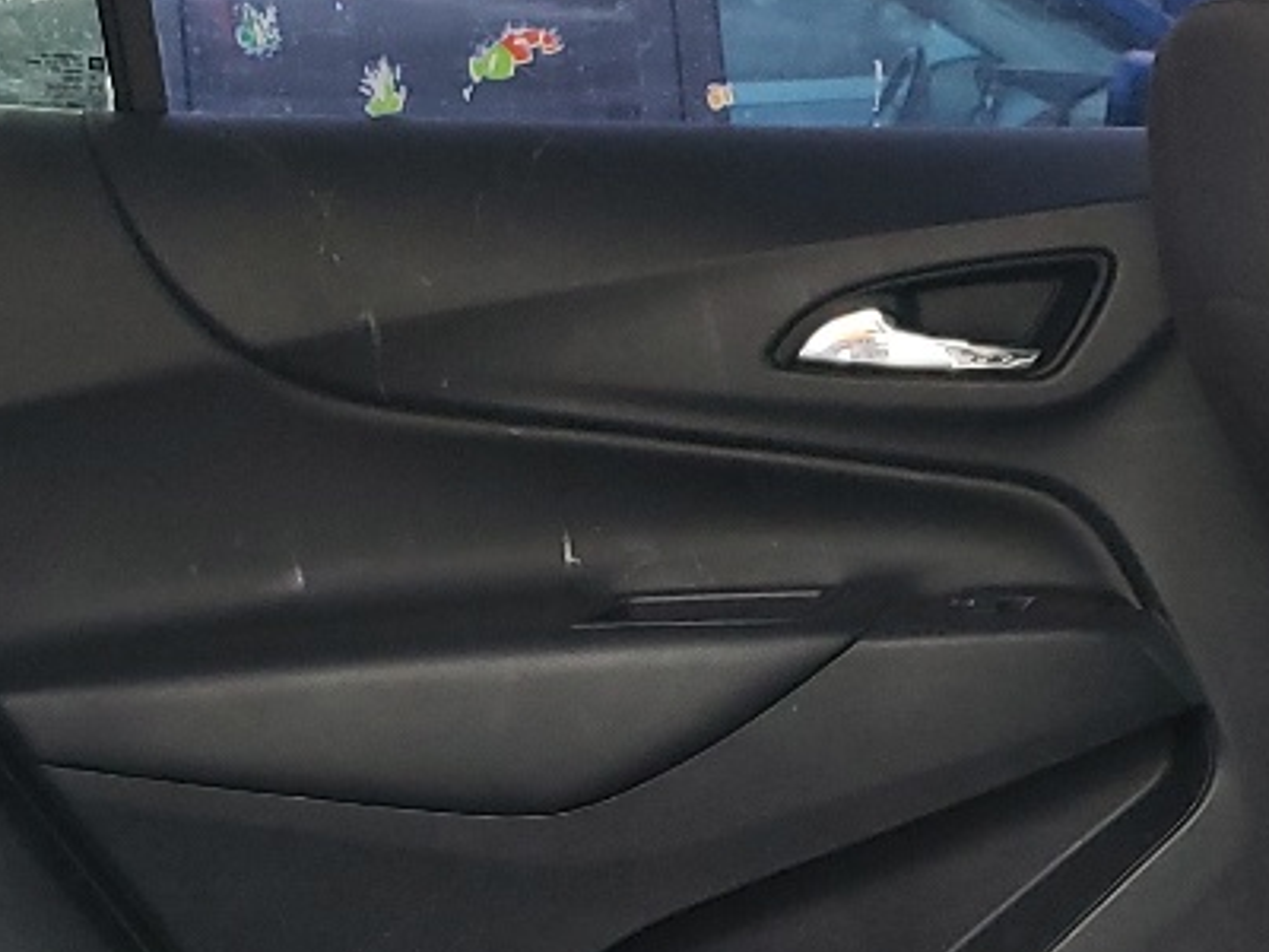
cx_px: 669
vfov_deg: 14.0
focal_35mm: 104
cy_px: 923
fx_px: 3813
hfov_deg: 18.9
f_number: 1.5
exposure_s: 1/50
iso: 118
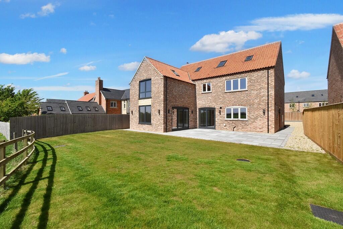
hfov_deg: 100.4
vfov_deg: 77.3
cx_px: 172
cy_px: 114
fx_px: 143
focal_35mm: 15
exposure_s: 1/800
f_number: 14
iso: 800
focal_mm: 10
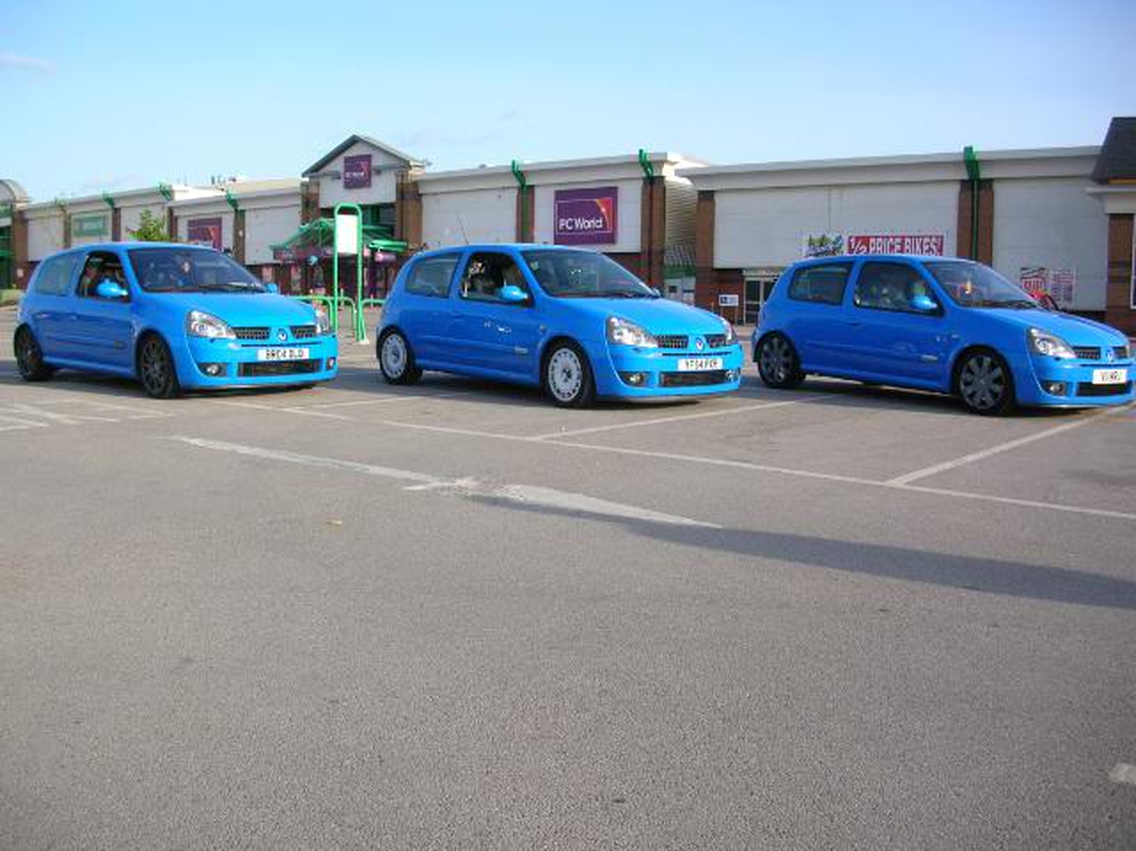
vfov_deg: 40.6
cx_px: 568
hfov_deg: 52.7
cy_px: 426
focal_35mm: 35
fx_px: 1148
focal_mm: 5.8
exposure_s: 1/410
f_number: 2.8
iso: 50
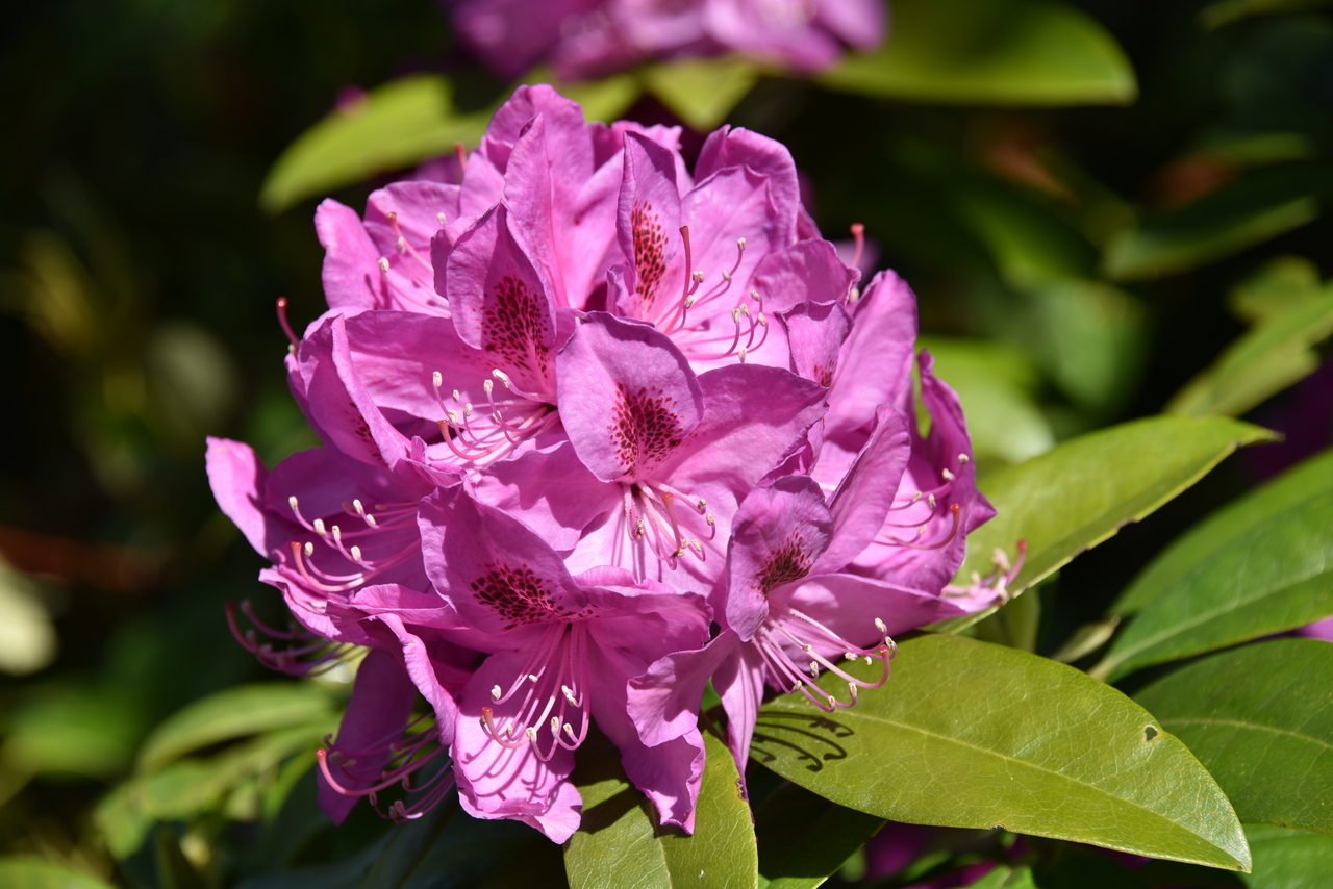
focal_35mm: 180
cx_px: 666
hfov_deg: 11.4
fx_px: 6666
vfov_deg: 7.6
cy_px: 444
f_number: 8
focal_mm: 180
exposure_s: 1/400
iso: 100
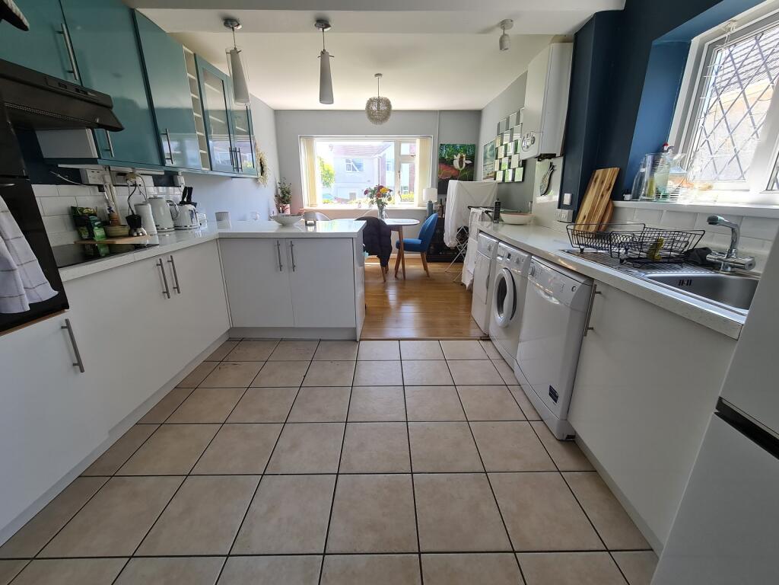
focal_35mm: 13
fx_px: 293
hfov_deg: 106.2
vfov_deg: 89.9
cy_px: 292
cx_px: 390
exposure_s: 1/120
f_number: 2.2
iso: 100
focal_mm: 2.2
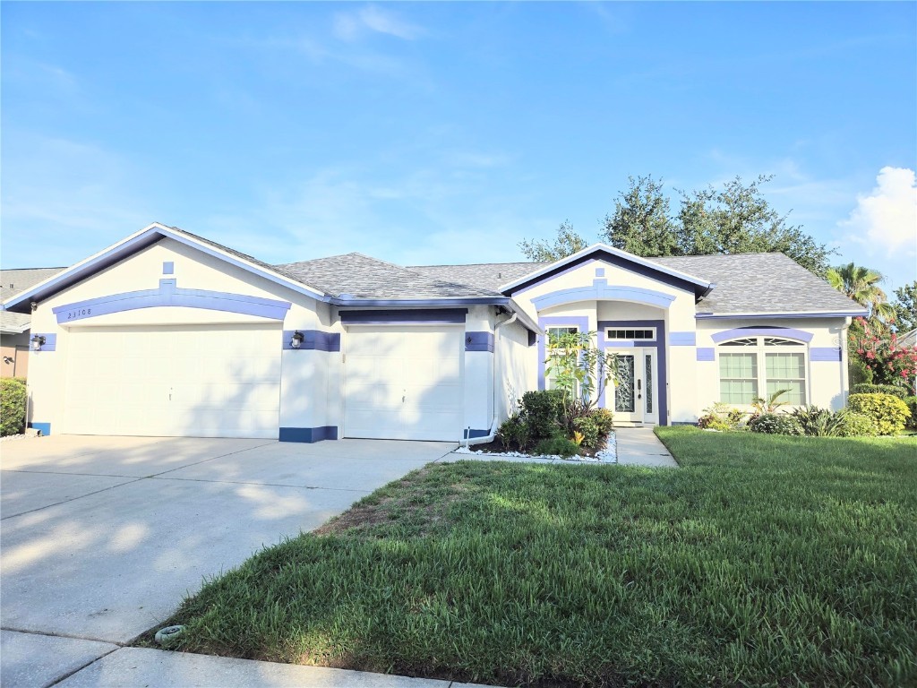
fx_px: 609
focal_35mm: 23
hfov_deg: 73.9
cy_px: 344
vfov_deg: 58.9
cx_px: 458
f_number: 1.8
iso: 25
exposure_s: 1/2246
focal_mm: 5.4
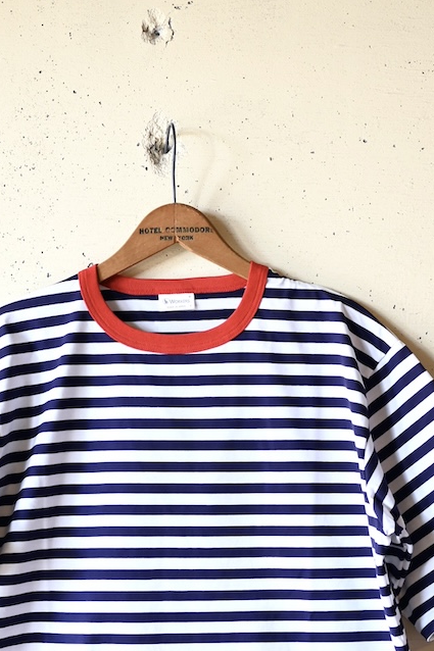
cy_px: 569
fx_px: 1429
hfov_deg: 17.3
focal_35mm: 79
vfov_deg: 25.0
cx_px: 185
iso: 100
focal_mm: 28
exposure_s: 1/25
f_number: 2.8
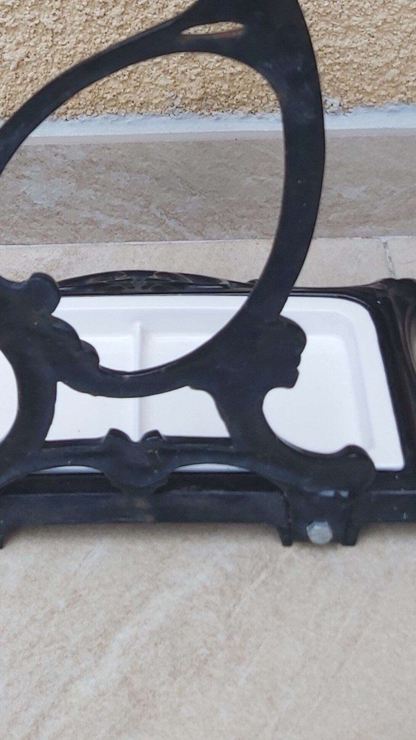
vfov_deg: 33.0
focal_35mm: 59
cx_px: 97
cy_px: 26
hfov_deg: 20.2
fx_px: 1157
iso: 64
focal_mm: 3.92
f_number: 1.7
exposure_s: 1/204
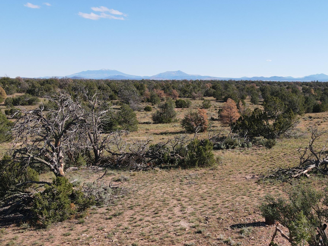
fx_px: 379
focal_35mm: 40
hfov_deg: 44.9
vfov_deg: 35.6
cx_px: 253
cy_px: 165
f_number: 2.8
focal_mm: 4.5
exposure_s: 1/500
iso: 100
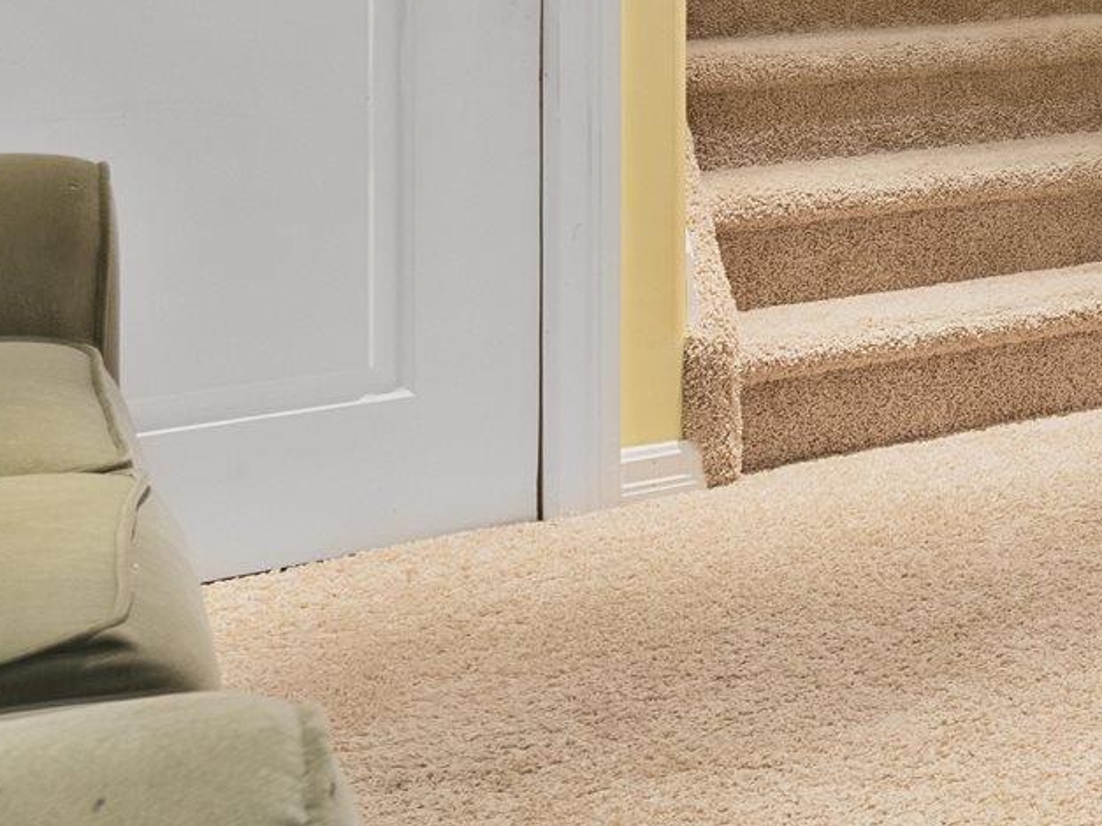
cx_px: 2308
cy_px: -213
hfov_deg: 17.8
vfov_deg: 20.5
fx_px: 2101
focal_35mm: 66
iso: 200
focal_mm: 14
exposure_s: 1/1.67
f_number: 8
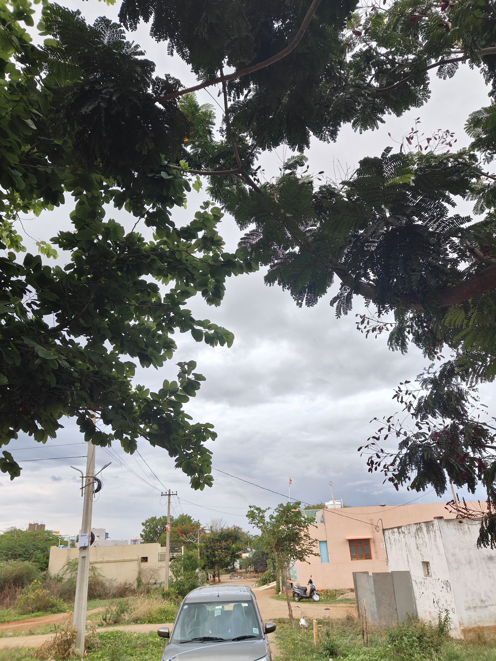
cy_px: 330
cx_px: 248
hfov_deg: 56.8
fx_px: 459
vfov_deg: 71.6
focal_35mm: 24
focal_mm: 5.59
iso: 50
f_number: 1.8
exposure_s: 1/105
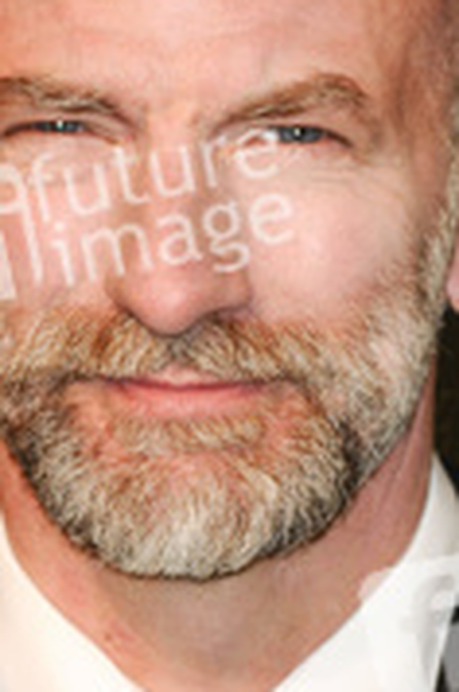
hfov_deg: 2.0
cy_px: 416
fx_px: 12978
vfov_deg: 3.1
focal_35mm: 676
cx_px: 208
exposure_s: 1/200
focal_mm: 200
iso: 320
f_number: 4.5
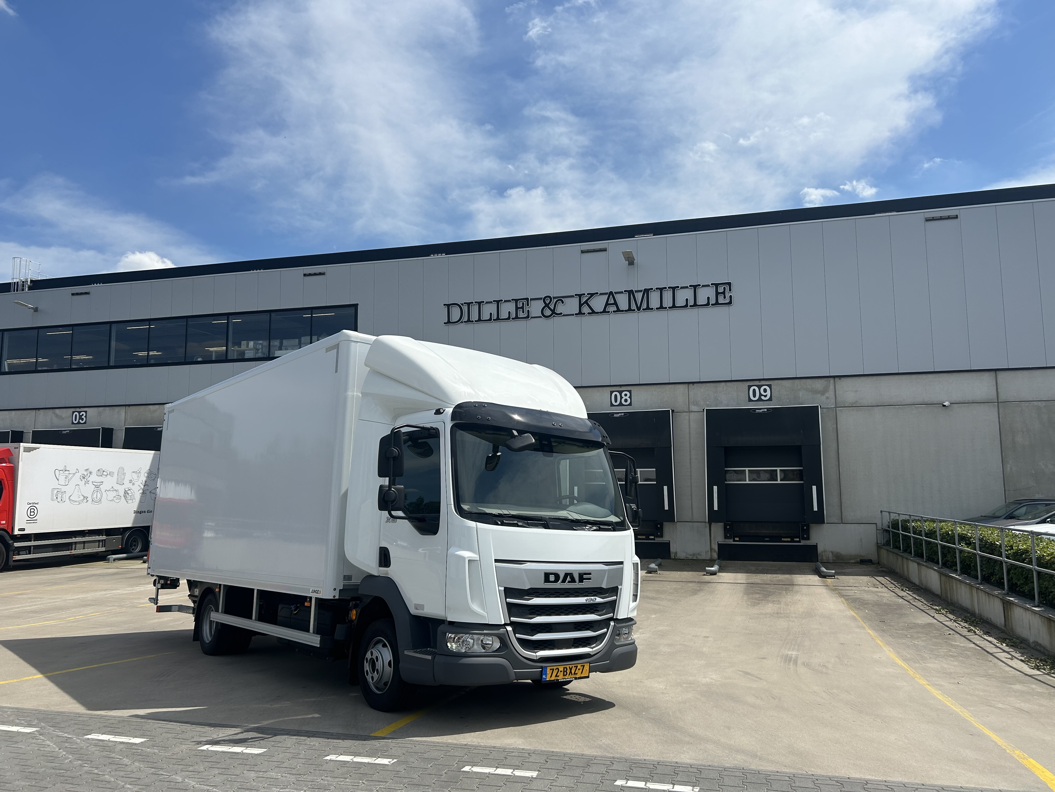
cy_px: 396
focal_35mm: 26
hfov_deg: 67.3
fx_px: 792
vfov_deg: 53.1
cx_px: 528
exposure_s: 1/6579
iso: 50
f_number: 1.5
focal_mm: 5.7
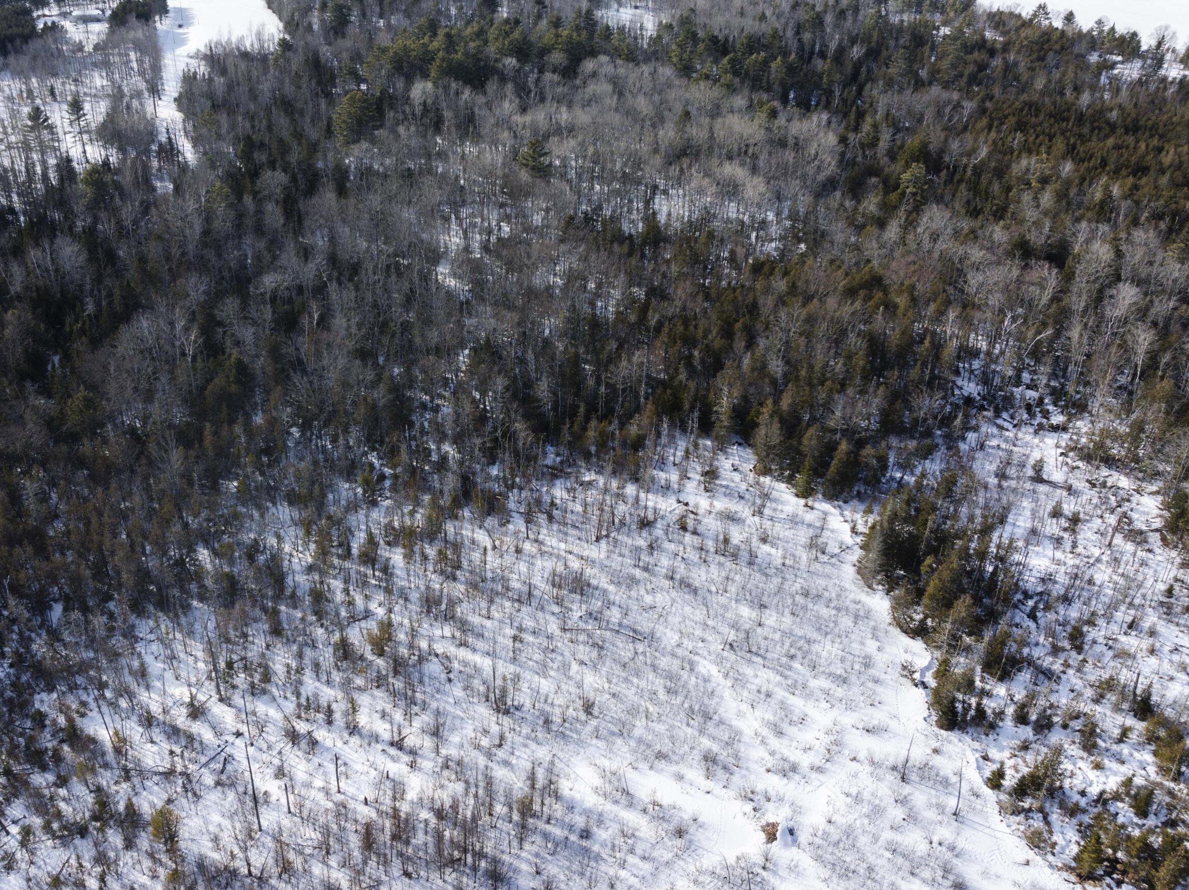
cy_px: 420
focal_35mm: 31
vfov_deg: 45.4
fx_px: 1064
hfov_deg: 58.0
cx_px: 484
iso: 100
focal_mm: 12.29
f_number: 4
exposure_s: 1/640
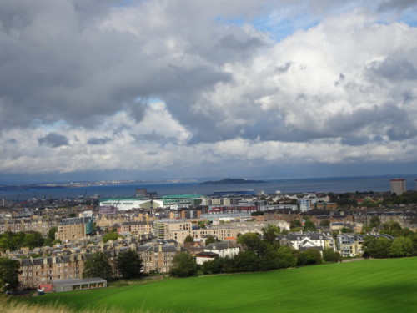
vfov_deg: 22.9
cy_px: 156
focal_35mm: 64
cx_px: 208
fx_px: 771
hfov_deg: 30.3
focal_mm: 10.95
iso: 80
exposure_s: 1/800
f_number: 4.5
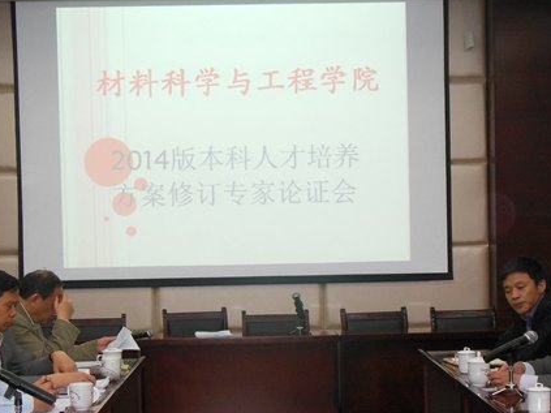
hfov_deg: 27.4
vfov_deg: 20.7
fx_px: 1130
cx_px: 271
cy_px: 268
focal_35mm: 71
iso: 500
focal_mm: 8.9
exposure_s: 1/60
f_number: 4
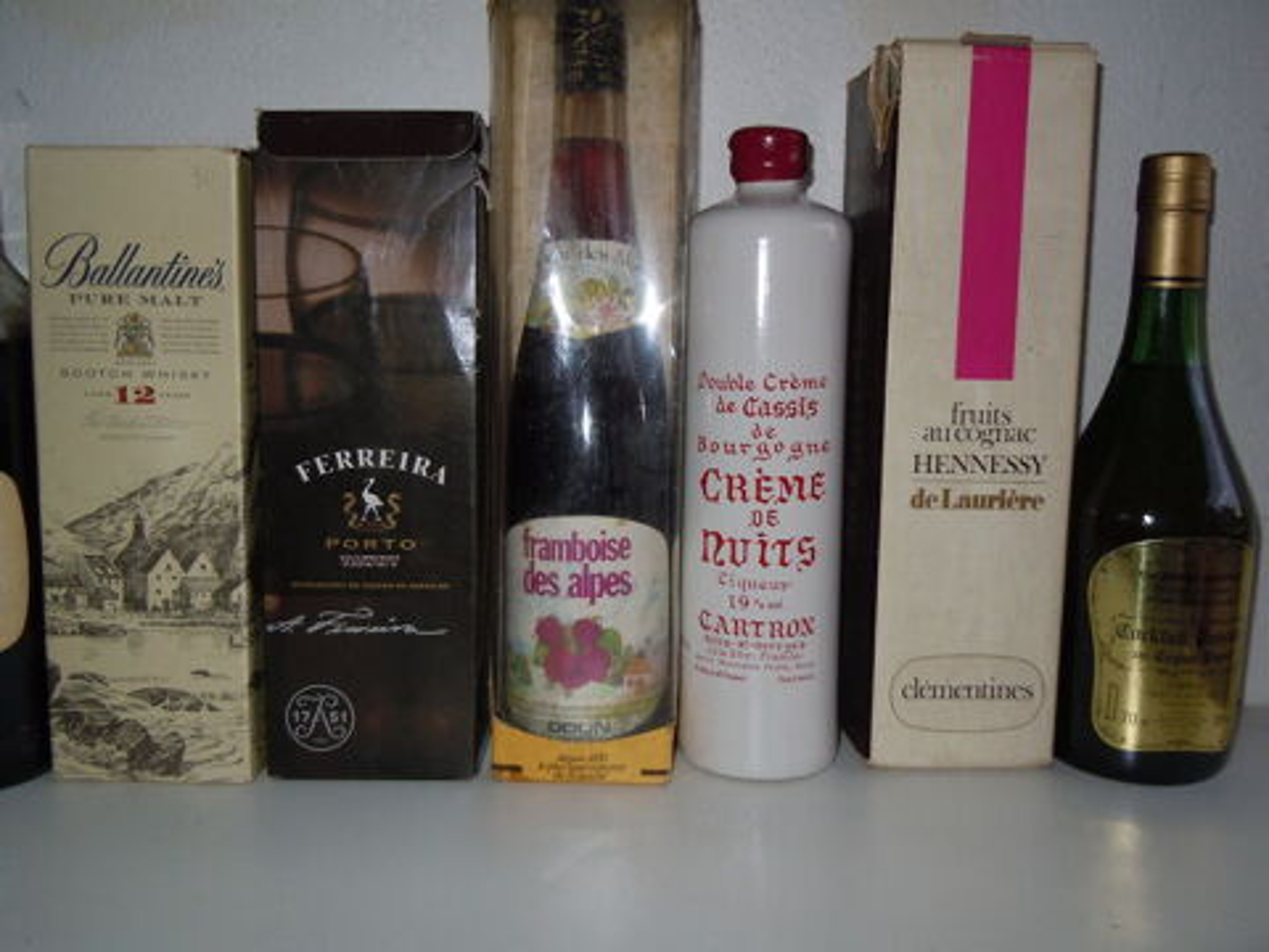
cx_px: 634
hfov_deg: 60.0
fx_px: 1100
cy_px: 476
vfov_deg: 46.8
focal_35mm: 30
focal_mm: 5.4
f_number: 3.5
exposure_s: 1/30
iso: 160
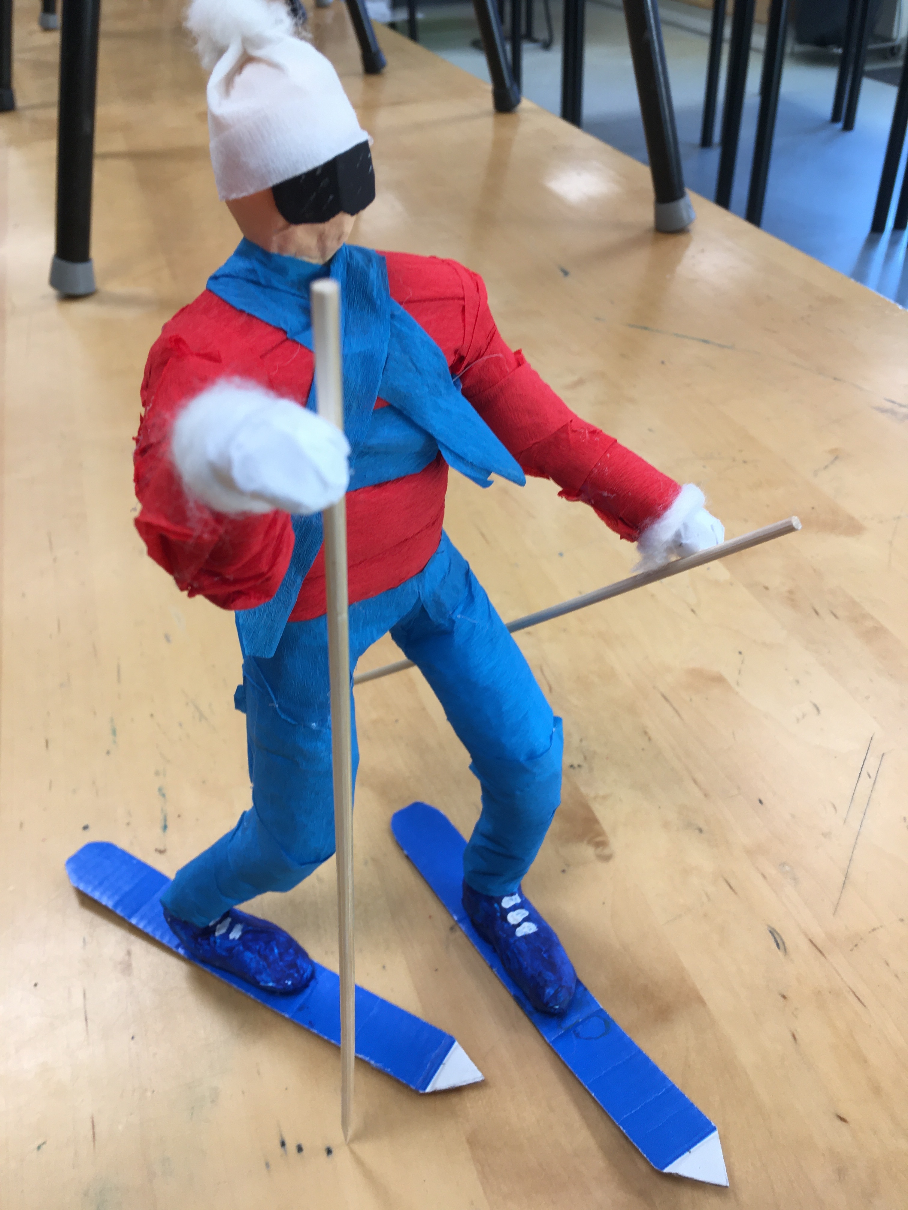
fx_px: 1014
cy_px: 605
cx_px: 454
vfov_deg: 61.7
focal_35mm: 29
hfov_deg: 48.2
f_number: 2.2
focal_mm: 4.15
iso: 32
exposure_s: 1/50
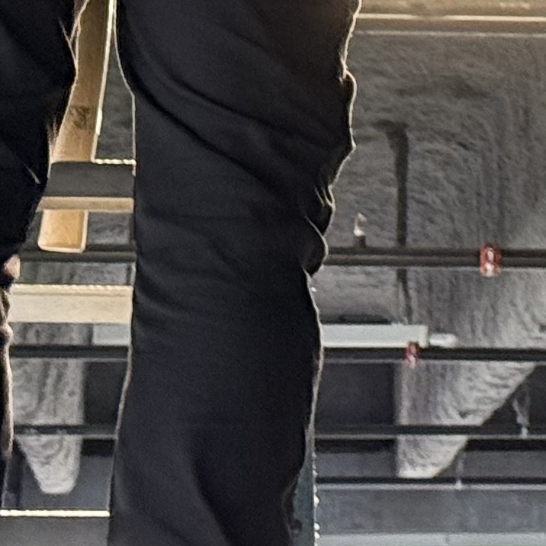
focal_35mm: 239
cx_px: 919
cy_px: -412
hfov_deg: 7.2
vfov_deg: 7.1
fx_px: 4265
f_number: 1.78
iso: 400
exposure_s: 1/40
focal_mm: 6.76
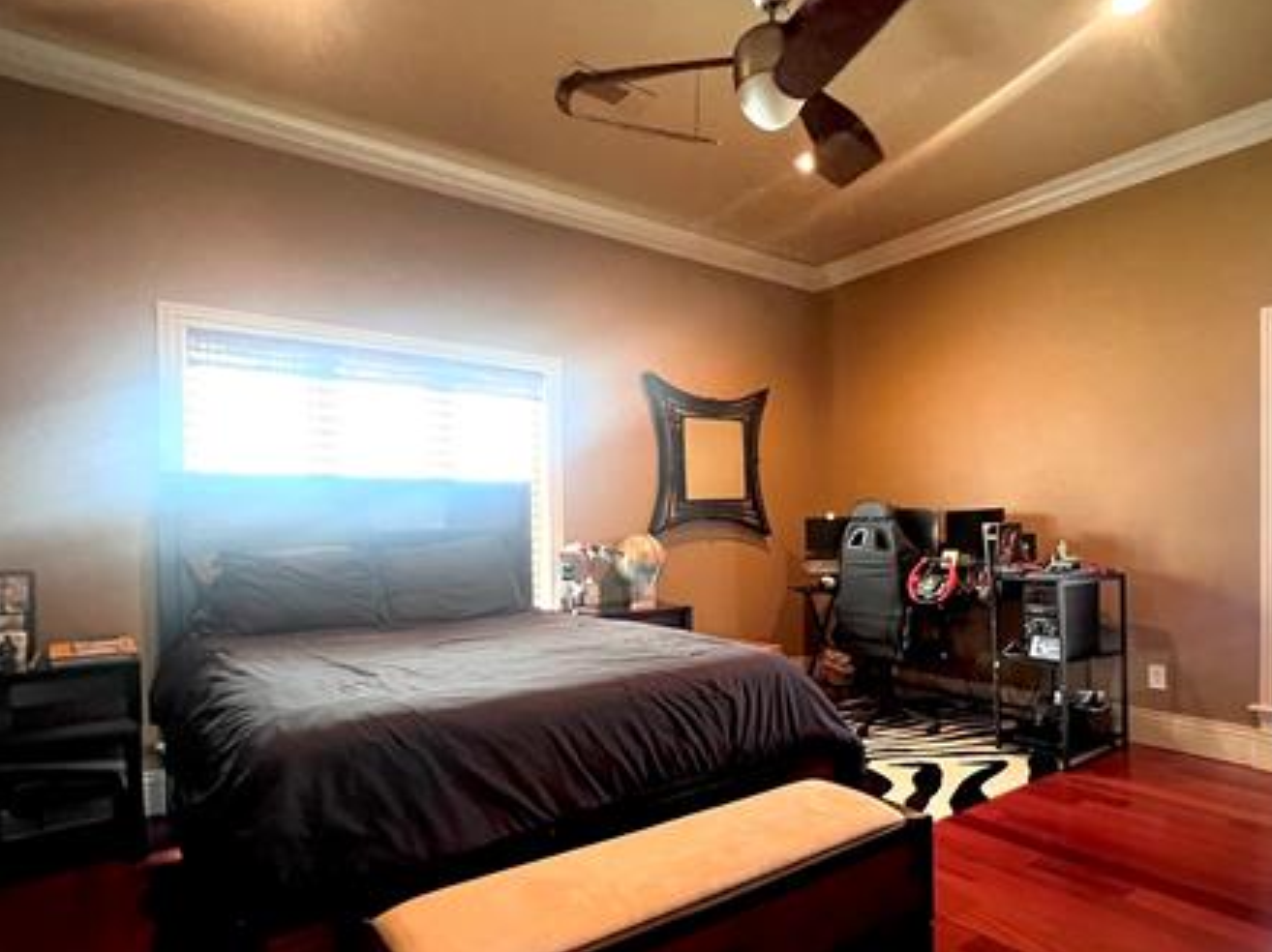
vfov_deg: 68.3
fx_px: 698
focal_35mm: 19
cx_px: 694
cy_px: 540
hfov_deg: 84.5
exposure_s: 1/60
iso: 800
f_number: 1.8
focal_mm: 1.57
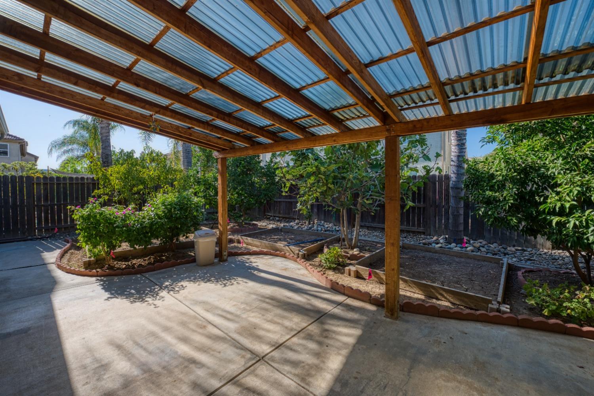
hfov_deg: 104.3
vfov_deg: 81.2
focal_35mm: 14
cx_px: 297
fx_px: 231
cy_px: 198
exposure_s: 1/250
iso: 400
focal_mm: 14
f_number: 10
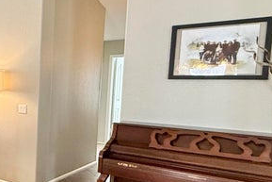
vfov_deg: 31.1
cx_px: -76
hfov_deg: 33.8
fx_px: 325
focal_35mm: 43
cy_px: 109
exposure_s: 1/120
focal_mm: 2.22
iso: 320
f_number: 2.2
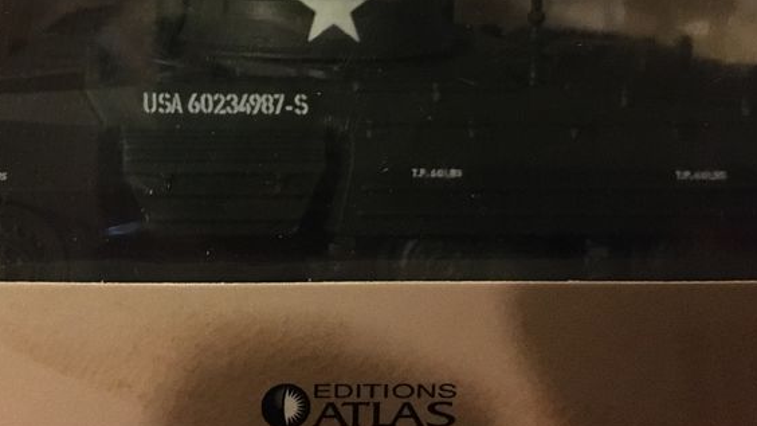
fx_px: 1124
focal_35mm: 56
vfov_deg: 21.0
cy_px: 44
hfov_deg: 36.7
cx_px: 232
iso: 320
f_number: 2.2
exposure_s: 1/17
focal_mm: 4.15
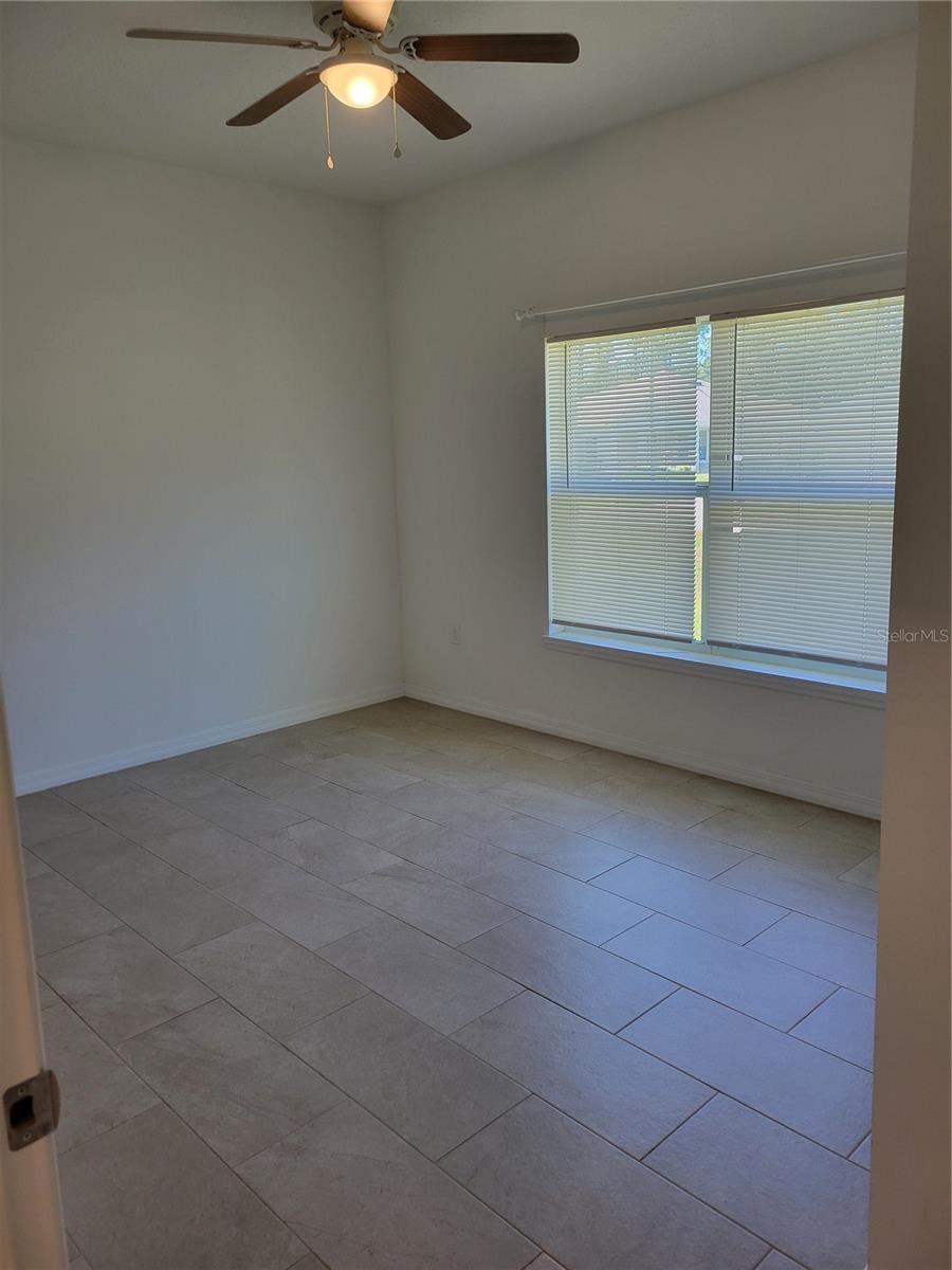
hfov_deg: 53.1
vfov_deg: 67.3
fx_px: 953
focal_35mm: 26
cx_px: 476
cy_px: 635
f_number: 1.8
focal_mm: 5.4
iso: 80
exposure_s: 1/120
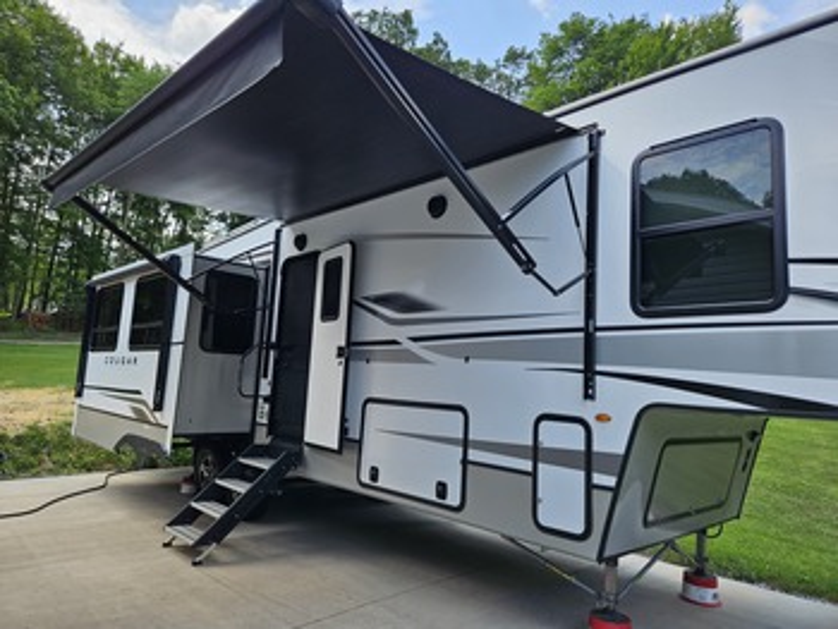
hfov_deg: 73.9
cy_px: 314
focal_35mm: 23
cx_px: 419
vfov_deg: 58.9
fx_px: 557
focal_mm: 5.4
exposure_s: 1/666
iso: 25
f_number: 1.8
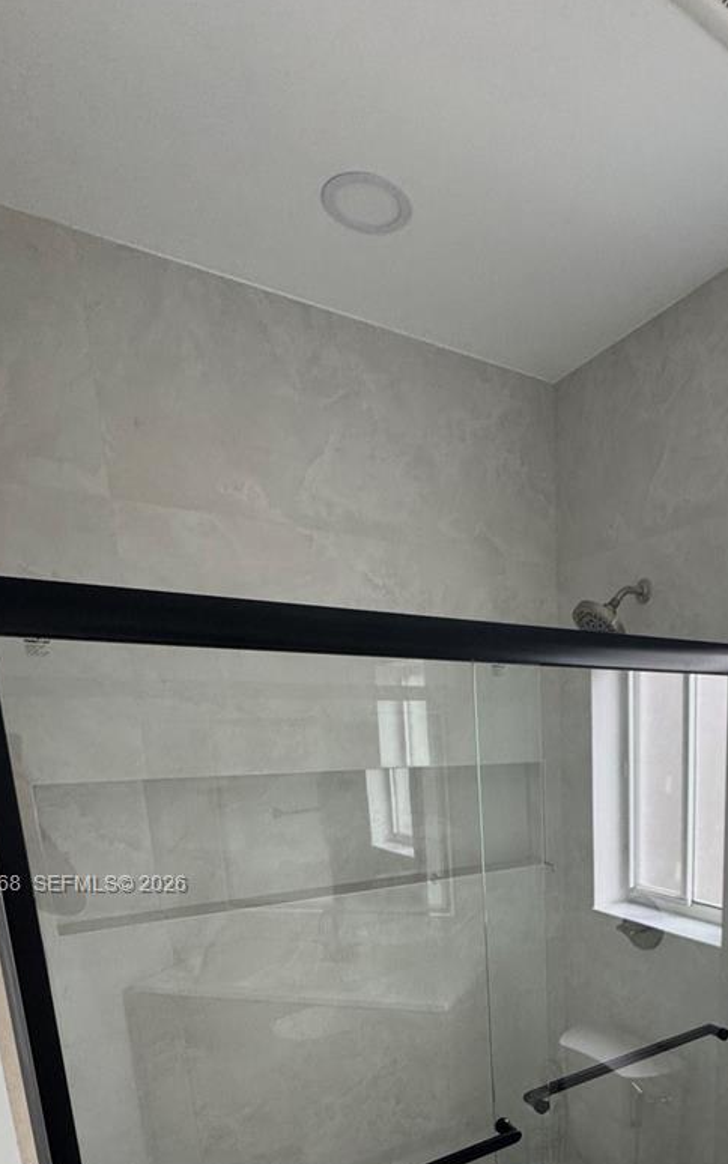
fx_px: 730
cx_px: 585
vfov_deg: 71.4
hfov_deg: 49.8
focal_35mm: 23
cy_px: 886
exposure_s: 1/99
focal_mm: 2.22
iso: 160
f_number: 2.2
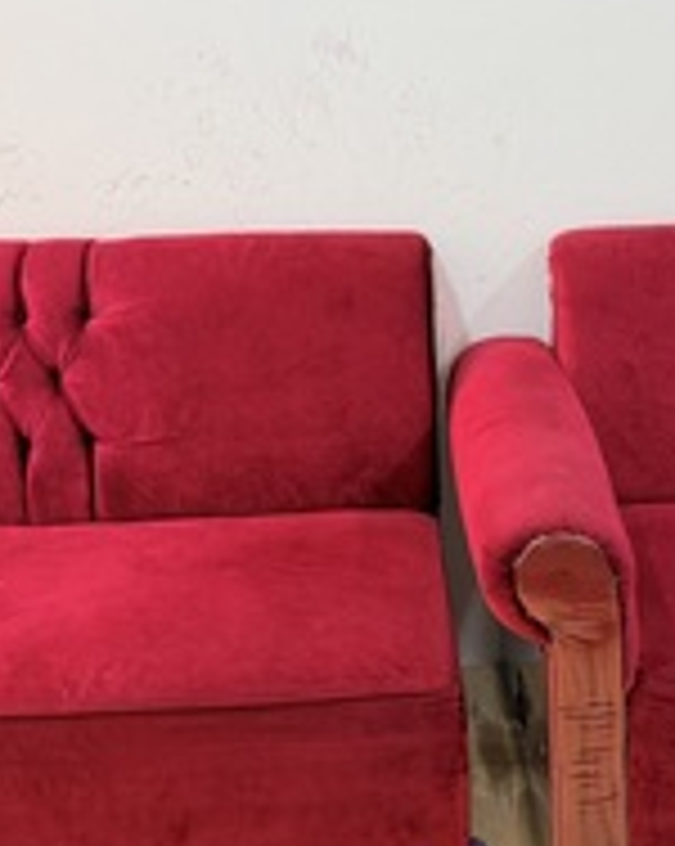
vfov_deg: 32.6
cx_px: 434
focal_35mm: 57
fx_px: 1426
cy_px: 236
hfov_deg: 26.5
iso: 200
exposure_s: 1/50
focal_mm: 6.76
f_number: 1.78
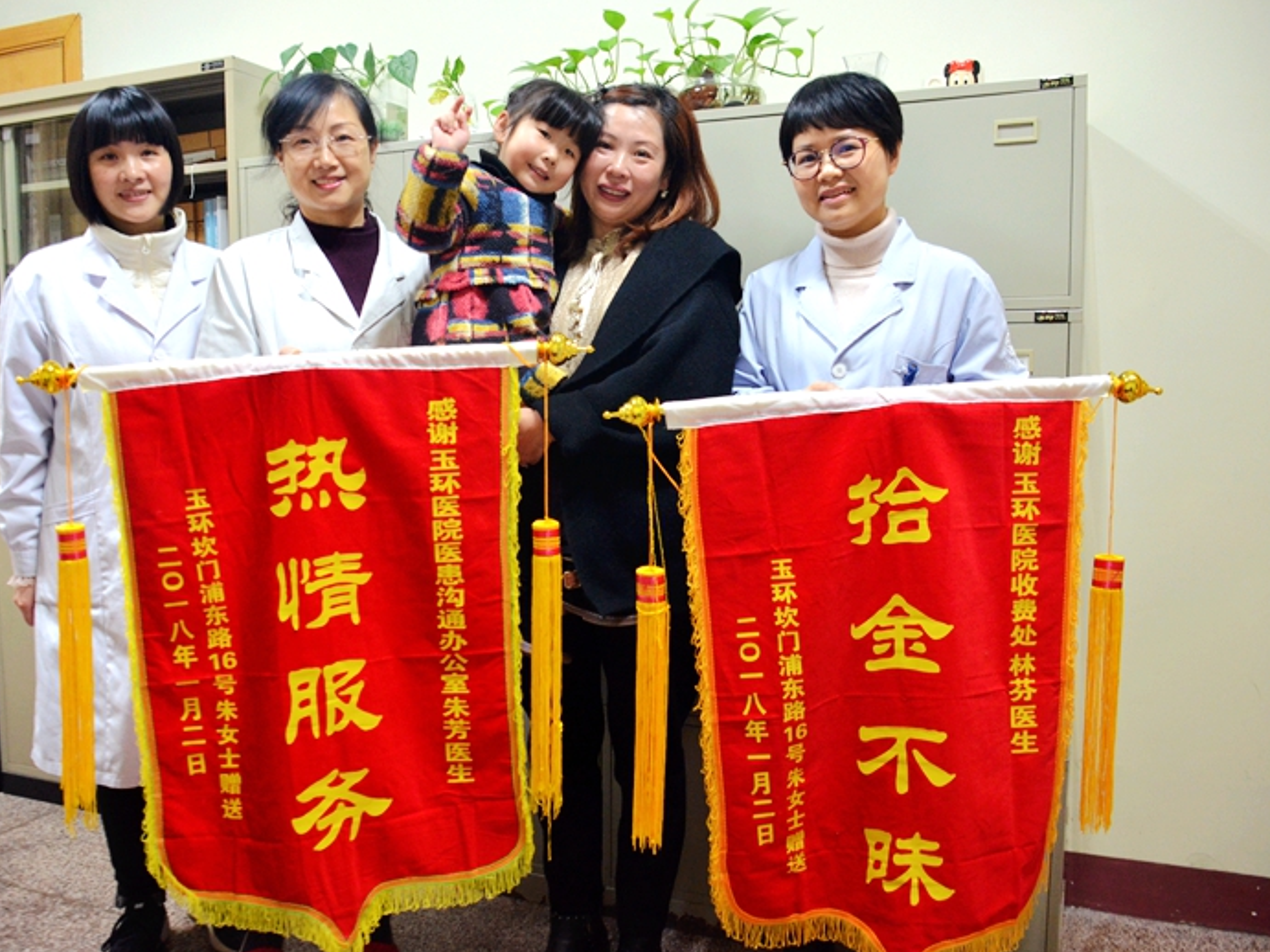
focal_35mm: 30
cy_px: 476
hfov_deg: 59.8
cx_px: 562
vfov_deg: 46.8
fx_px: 1100
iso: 1600
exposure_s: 1/15
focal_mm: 18
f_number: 3.5
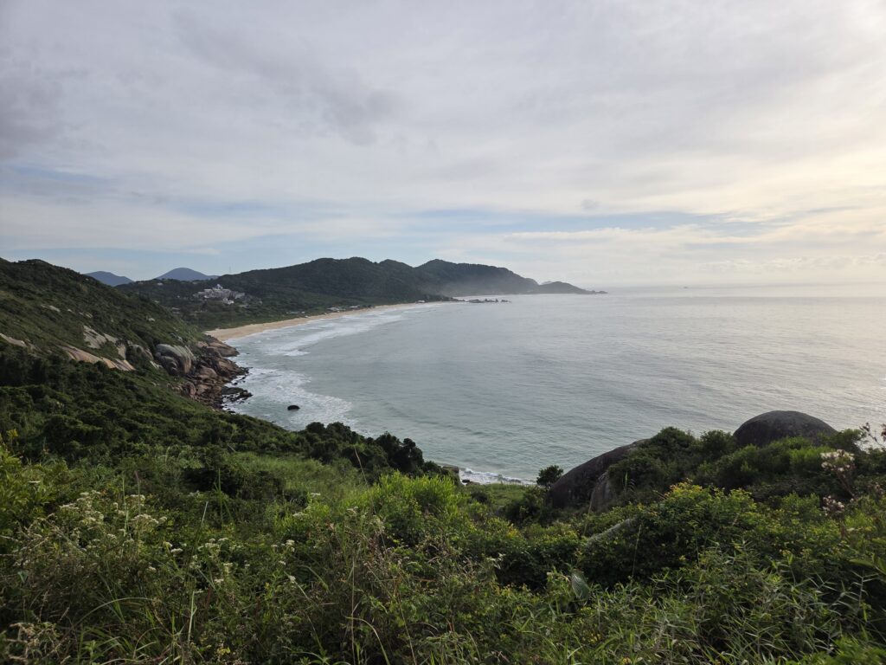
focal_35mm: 23
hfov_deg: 73.9
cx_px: 443
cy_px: 332
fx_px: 589
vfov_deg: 58.9
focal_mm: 5.4
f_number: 1.8
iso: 80
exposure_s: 1/5699
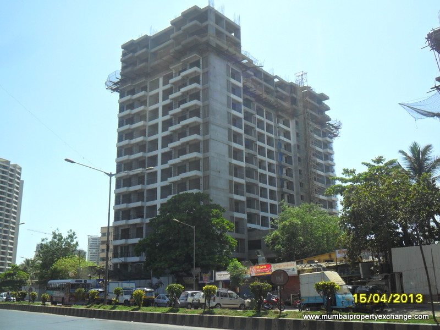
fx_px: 470
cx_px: 220
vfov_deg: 38.7
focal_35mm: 37
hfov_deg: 50.1
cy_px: 165
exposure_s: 1/750
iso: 100
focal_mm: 6.6
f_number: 4
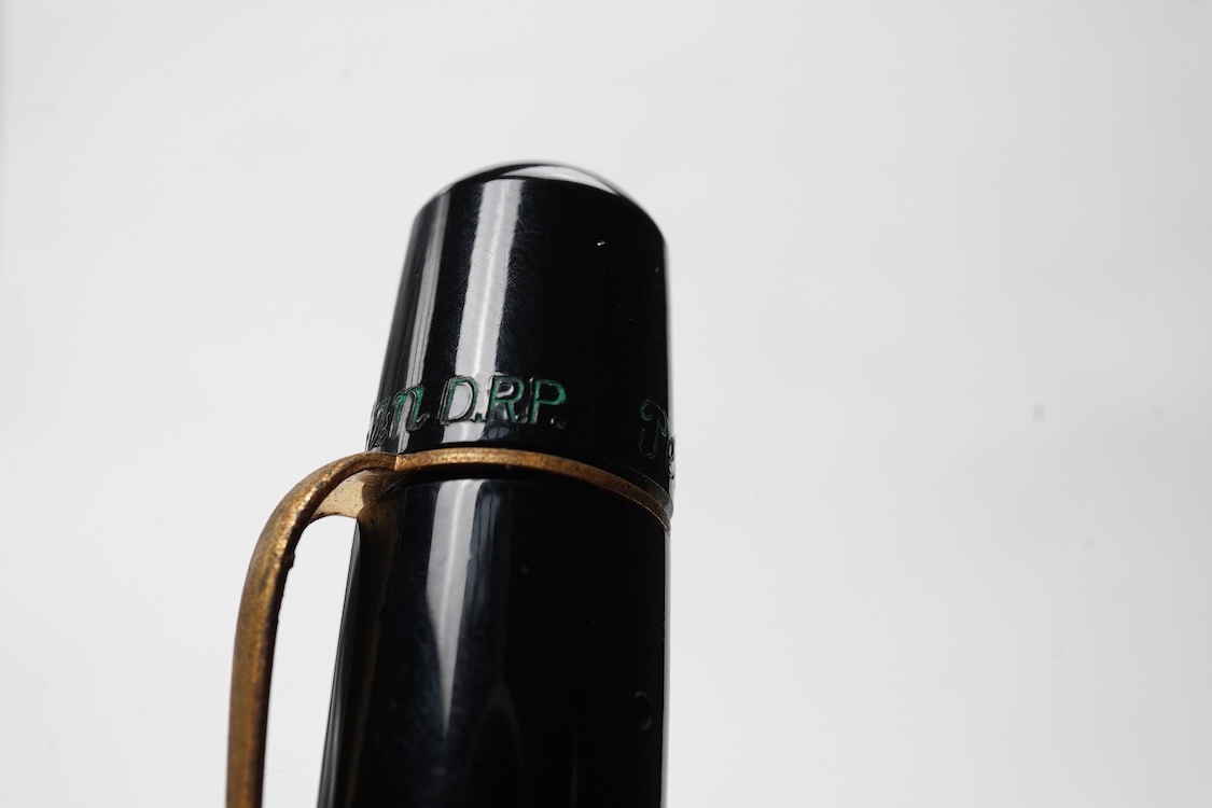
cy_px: 404
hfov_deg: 43.6
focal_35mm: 45
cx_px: 606
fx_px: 1515
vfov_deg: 29.9
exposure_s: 1/100
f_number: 20
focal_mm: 30
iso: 400
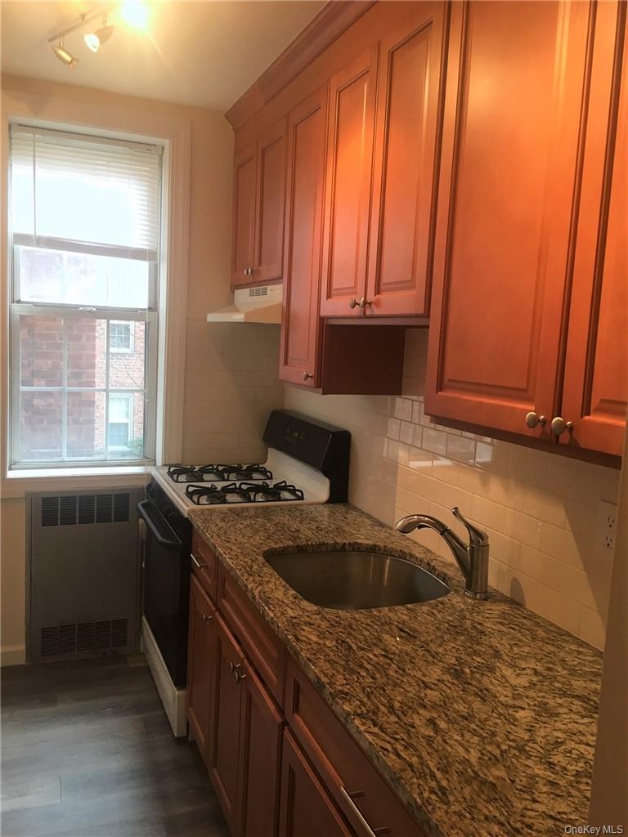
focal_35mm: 29
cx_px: 314
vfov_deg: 61.7
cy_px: 418
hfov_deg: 48.2
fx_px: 701
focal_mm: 4.15
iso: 64
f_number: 2.2
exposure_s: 1/30
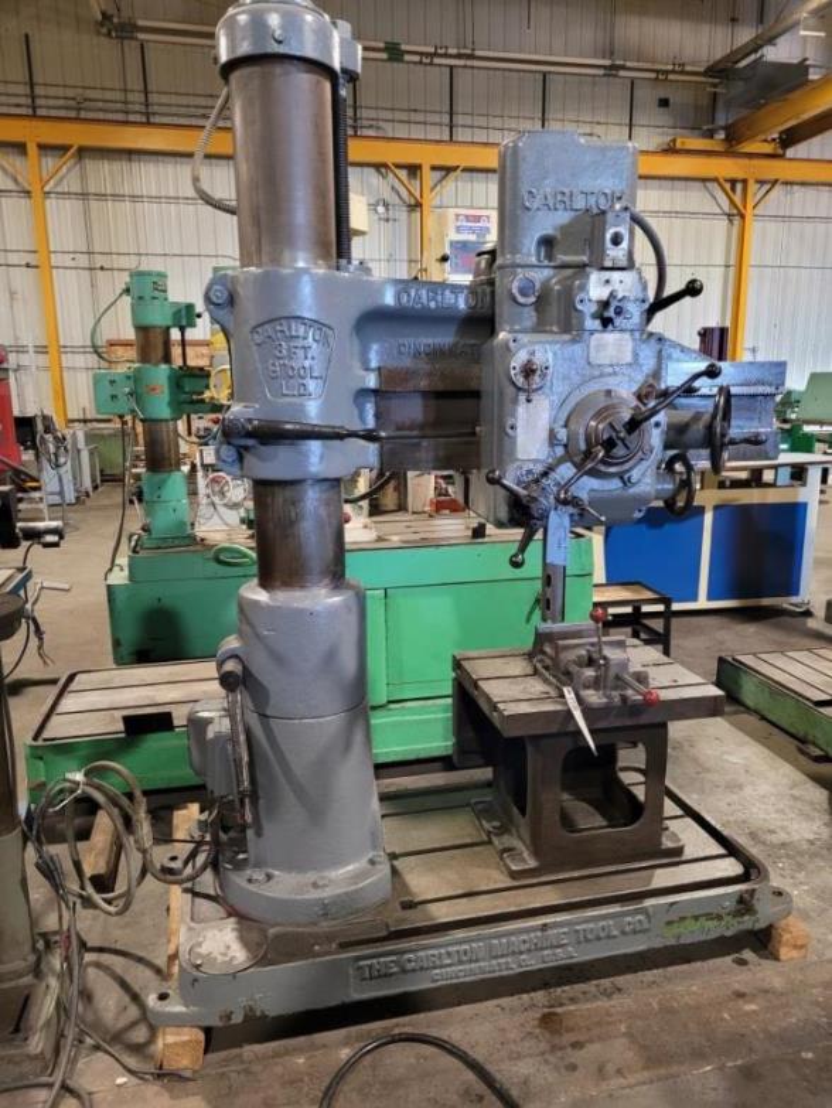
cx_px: 416
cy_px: 554
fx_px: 833
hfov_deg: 53.1
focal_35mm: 26
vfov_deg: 67.3
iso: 500
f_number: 1.8
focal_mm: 5.4
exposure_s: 1/40
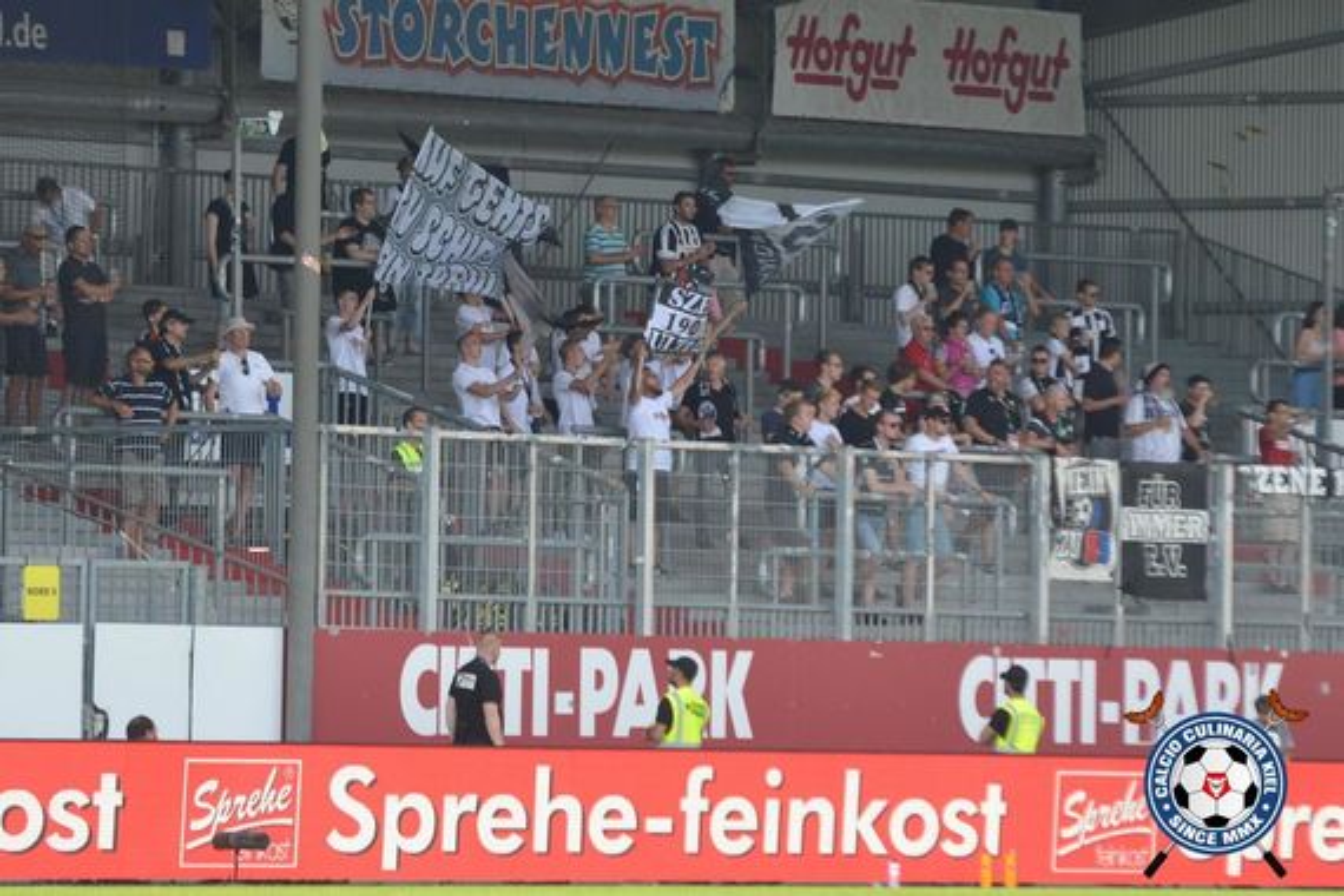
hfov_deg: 6.9
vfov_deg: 4.6
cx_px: 672
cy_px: 448
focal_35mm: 300
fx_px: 11199
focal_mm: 200
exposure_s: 1/1000
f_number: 4.5
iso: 400
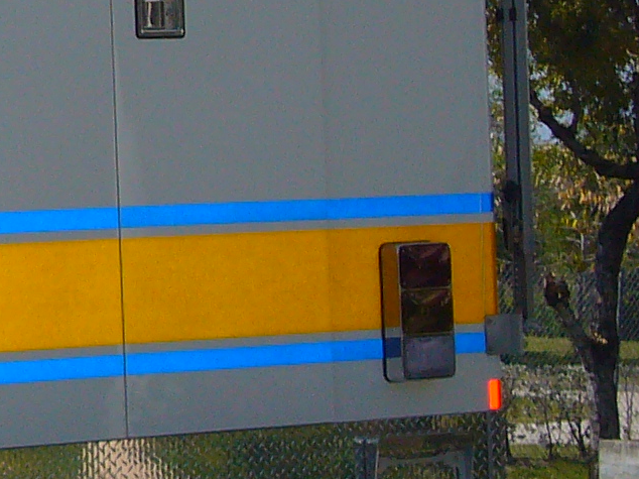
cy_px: 93
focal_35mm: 240
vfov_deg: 6.2
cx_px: -466
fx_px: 4429
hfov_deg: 8.0
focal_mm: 8.8
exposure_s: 1/320
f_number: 8
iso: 80
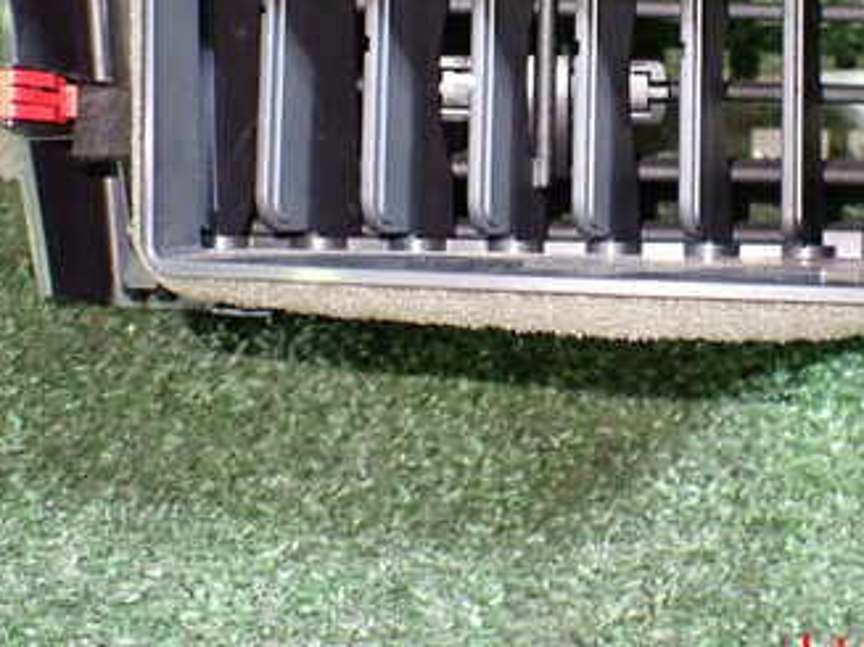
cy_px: 100
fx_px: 1372
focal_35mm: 55
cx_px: 605
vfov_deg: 25.9
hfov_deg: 34.5
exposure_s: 1/30
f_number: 2.3
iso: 1000
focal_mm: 5.4
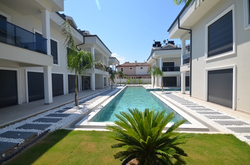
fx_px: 104
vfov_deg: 77.1
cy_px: 82
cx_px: 125
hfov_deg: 100.5
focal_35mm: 15
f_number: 10
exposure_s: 1/320
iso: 200
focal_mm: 10
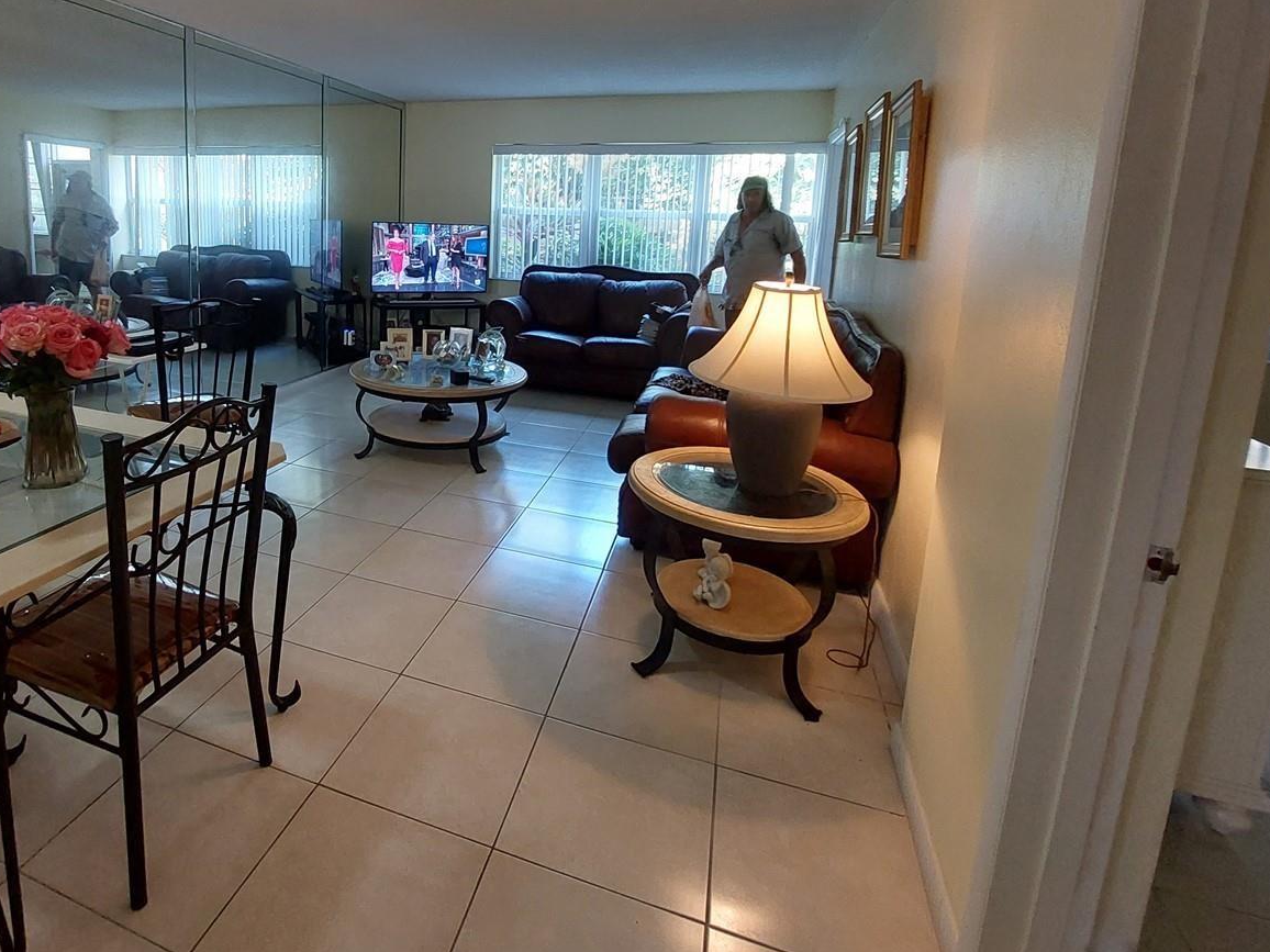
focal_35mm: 18
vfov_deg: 69.7
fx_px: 660
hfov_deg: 85.7
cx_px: 460
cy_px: 322
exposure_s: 1/60
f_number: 2.2
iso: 250
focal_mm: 1.74
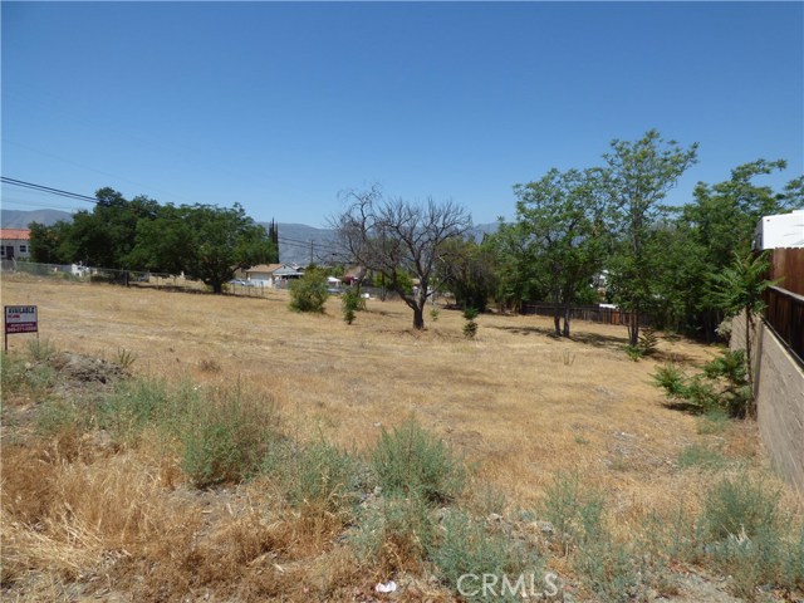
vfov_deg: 66.0
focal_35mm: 20
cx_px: 402
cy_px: 302
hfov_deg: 81.7
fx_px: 465
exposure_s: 1/1600
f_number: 3.2
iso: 100
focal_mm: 3.58
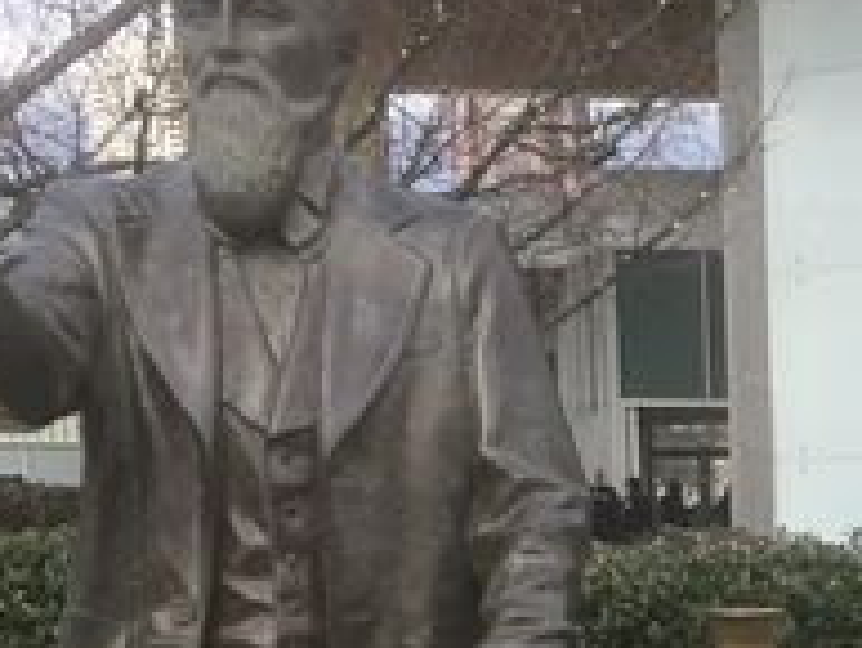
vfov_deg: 14.6
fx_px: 2392
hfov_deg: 18.9
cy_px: 907
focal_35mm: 96
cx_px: 1117
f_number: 2.2
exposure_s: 1/605
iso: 25
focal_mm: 4.15
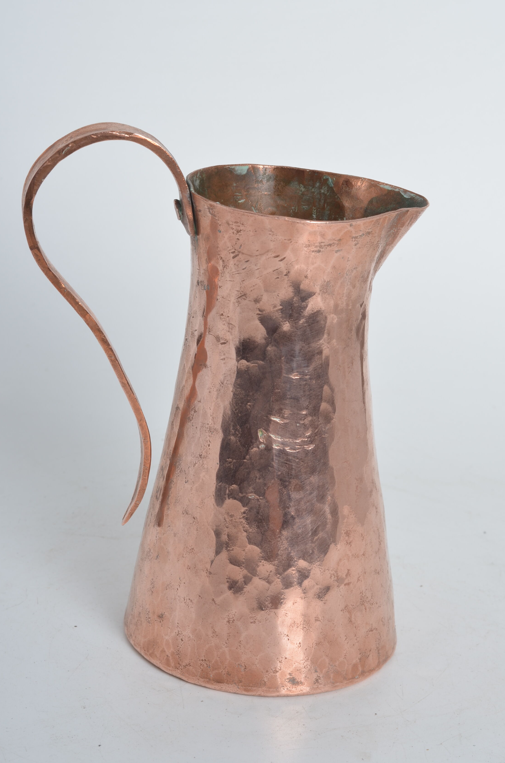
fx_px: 1754
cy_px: 388
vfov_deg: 24.5
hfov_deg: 16.4
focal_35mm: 83
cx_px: 270
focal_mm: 50
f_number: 11
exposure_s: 1/125
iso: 100
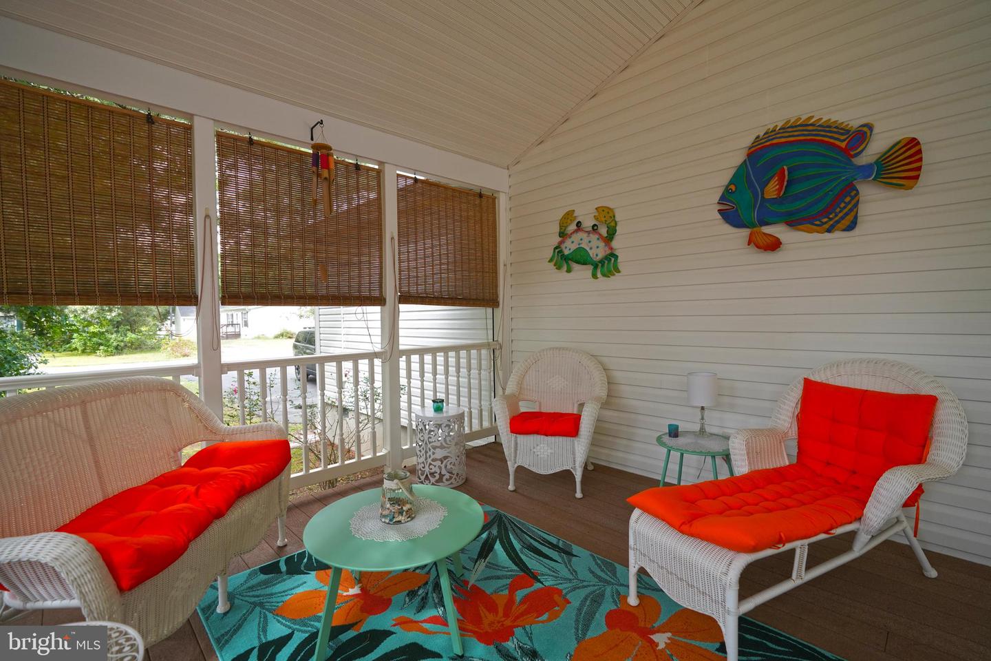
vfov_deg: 73.7
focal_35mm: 16
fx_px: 440
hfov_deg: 96.7
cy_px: 330
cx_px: 496
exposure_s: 1/160
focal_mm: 16
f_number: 4
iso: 500
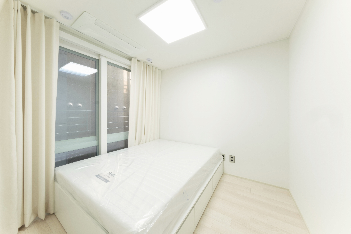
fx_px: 117
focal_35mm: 12
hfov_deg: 112.6
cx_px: 176
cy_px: 117
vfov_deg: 90.0
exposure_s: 1/1.25
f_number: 16
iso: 160
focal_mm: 8
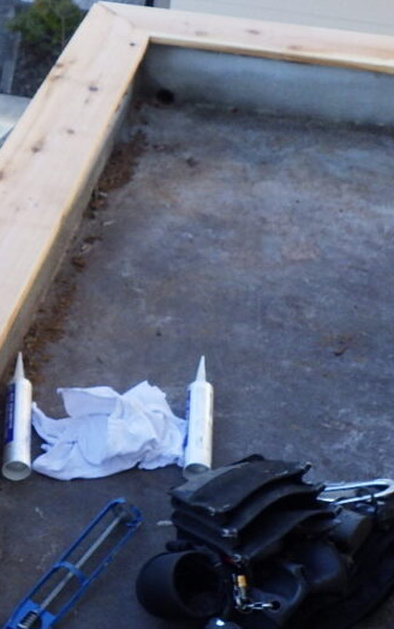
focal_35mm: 58
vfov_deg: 35.0
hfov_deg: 22.1
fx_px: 995
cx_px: 70
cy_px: 276
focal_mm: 5
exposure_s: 1/200
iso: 250
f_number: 4.2
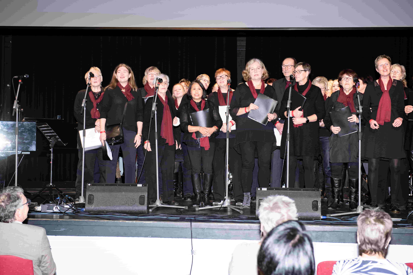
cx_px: 206
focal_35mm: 62
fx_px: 711
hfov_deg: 32.4
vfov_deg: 21.9
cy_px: 138
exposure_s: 1/60
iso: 500
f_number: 6.3
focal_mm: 62
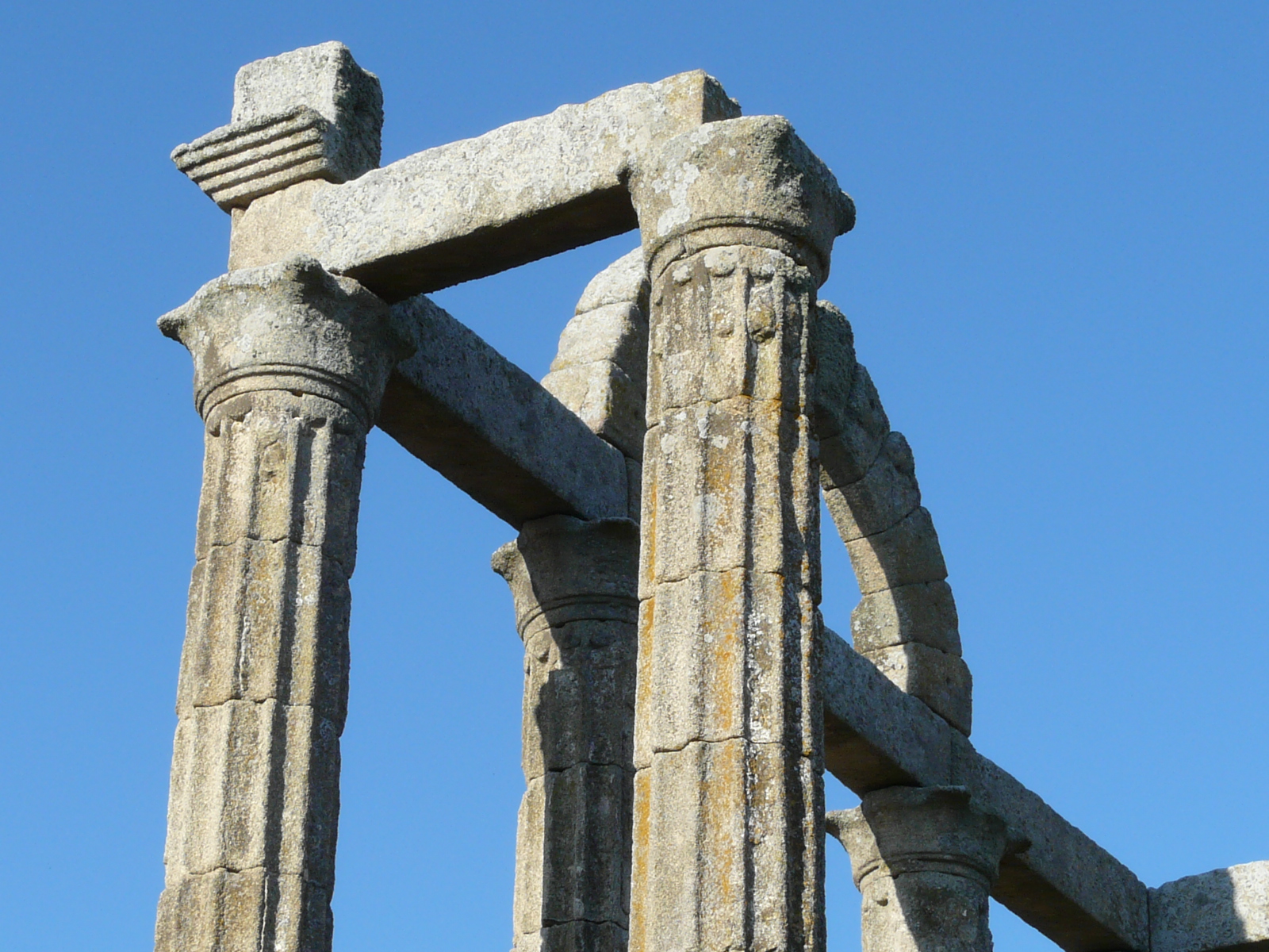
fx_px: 4143
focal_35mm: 113
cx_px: 634
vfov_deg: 13.1
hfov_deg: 17.4
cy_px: 476
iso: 100
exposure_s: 1/320
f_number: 5.6
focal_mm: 11.7
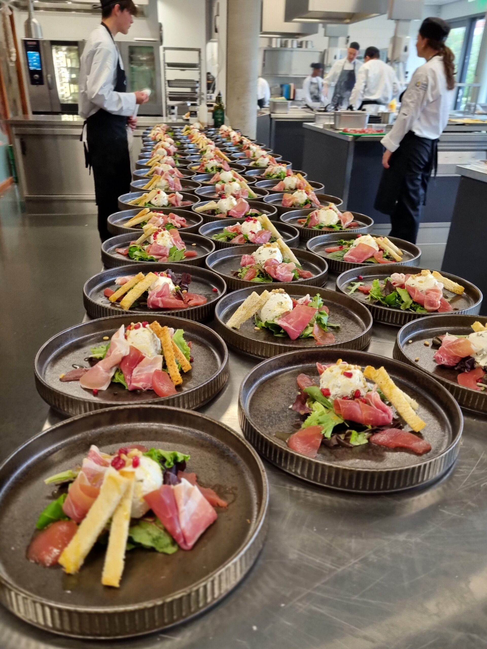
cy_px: 324
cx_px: 244
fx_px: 488
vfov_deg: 67.3
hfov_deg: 53.1
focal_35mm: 26
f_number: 1.8
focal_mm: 5.4
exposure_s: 1/50
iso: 320
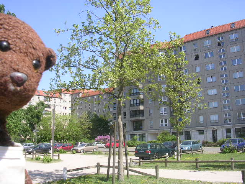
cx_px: 122
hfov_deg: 49.0
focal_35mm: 38
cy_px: 92
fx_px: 269
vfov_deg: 37.7
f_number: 5.6
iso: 50
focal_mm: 5.8
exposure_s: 1/168
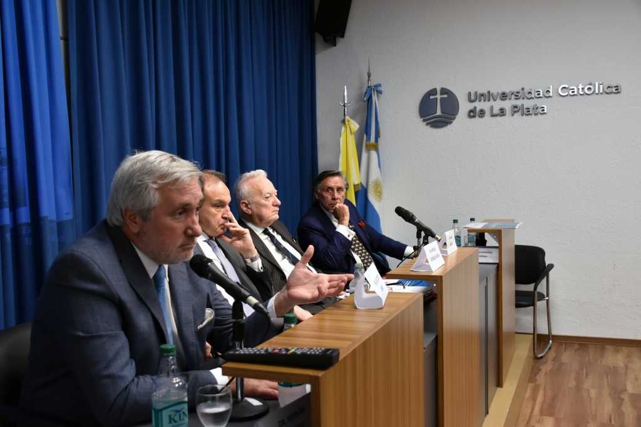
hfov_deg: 53.1
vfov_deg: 36.9
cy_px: 214
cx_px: 320
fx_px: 641
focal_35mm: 36
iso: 800
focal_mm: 24
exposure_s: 1/80
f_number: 4.5
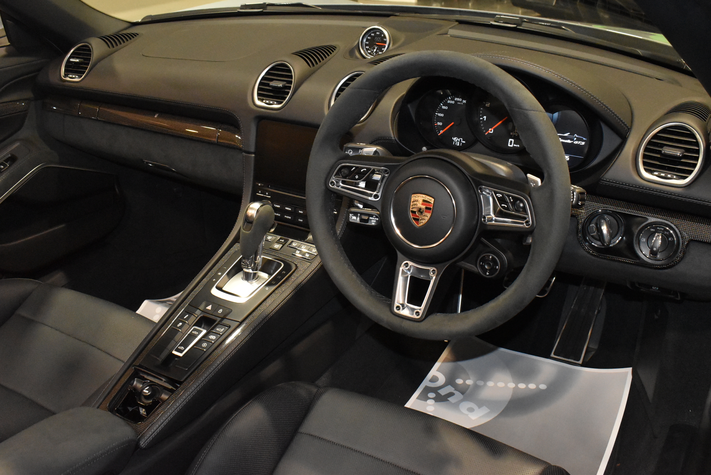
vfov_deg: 36.9
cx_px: 356
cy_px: 238
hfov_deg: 53.1
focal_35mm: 36
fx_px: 712
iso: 6400
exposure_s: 1/60
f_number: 9
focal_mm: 24
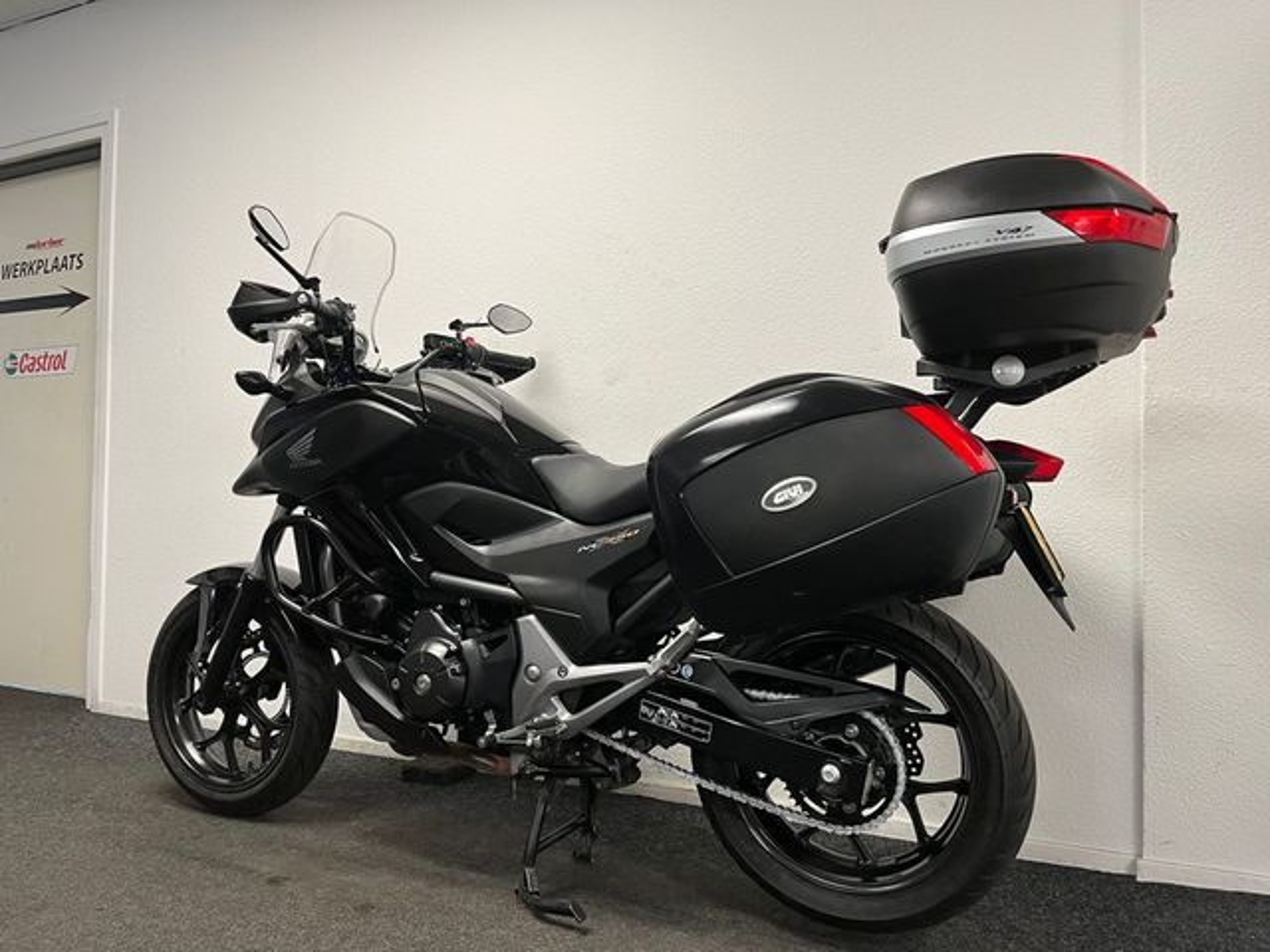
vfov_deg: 53.1
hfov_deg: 67.3
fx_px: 954
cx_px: 635
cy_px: 476
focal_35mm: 26
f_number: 1.6
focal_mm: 5.1
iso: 64
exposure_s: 1/50
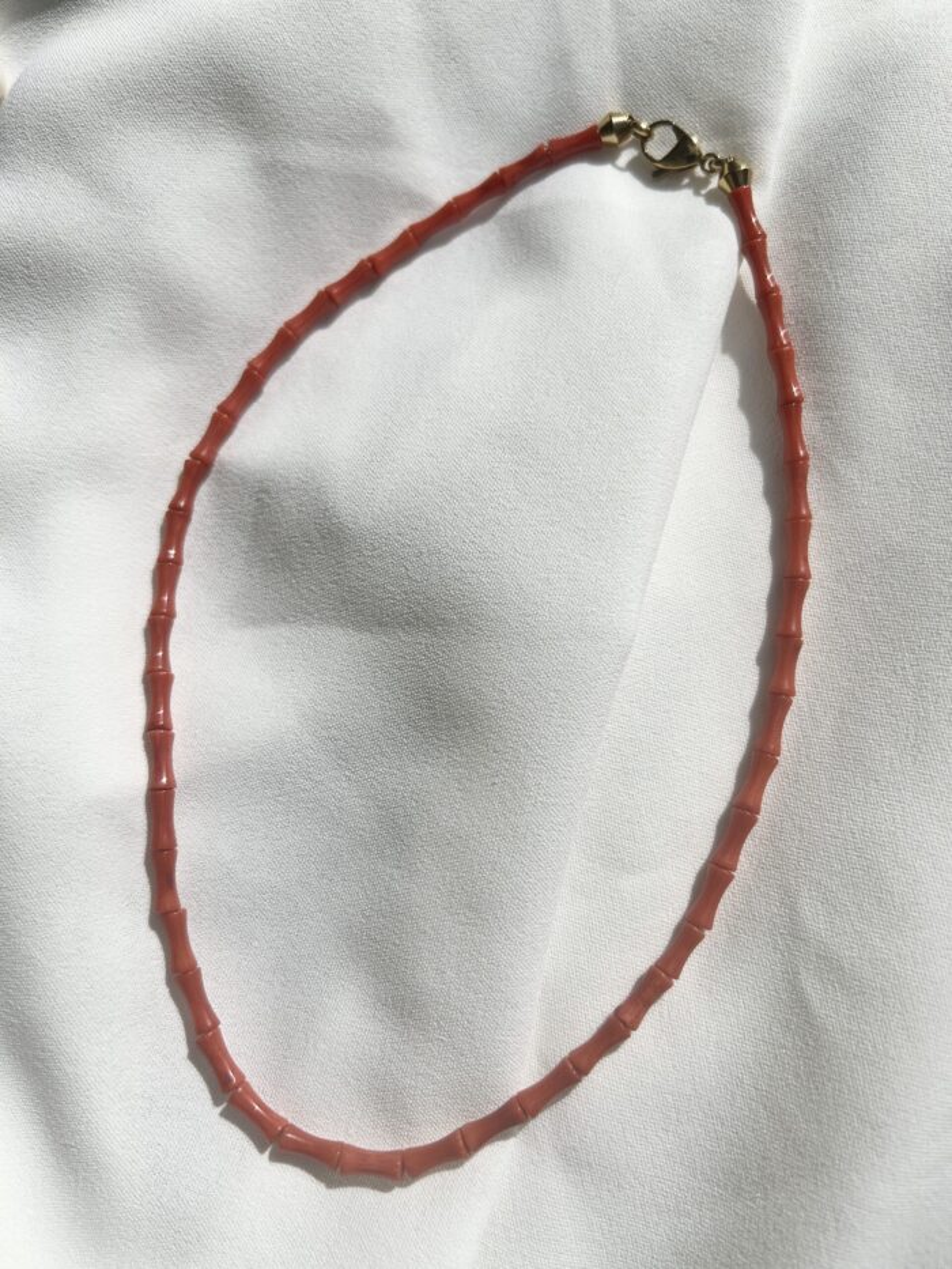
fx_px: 953
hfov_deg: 53.1
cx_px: 476
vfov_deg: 67.3
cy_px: 634
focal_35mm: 26
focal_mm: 5.7
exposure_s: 1/16393
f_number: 1.5
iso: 32
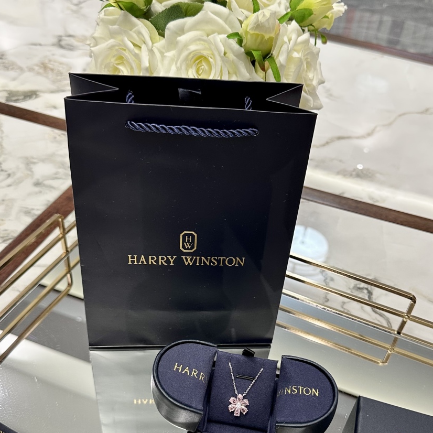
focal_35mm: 37
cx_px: 239
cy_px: 267
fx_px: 524
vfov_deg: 44.6
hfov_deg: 44.9
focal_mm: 6.86
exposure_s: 1/50
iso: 160
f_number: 1.78
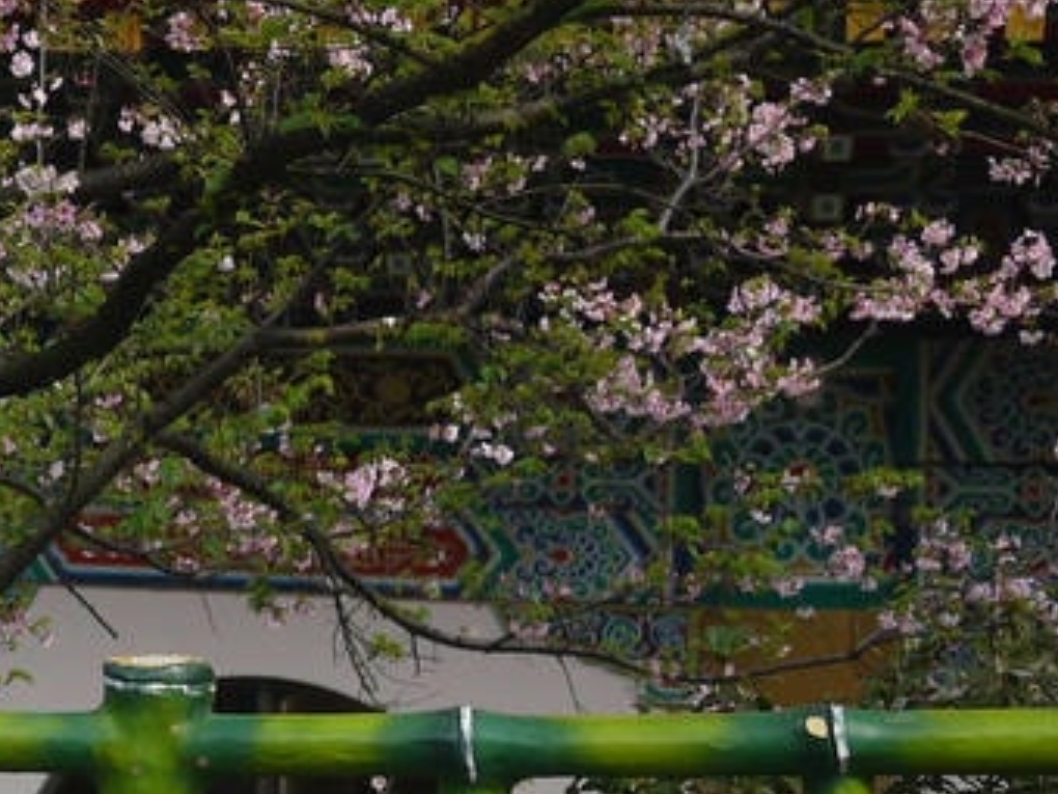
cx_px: -660
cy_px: 333
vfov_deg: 10.5
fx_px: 4310
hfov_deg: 13.0
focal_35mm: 141
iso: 160
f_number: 2.2
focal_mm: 20
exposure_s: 1/1600
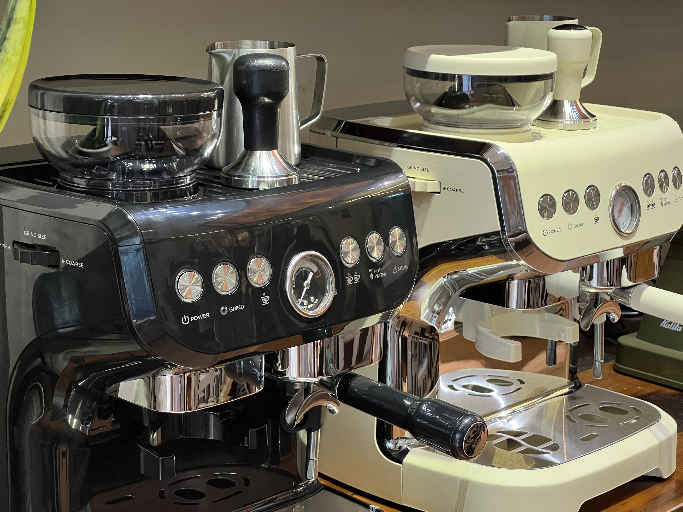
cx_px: 342
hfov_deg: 25.3
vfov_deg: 19.1
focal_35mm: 77
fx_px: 1519
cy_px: 256
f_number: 2.8
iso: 400
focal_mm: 9
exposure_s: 1/50
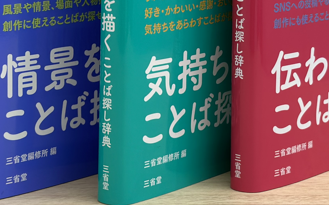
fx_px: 1103
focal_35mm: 123
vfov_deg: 10.5
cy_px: -29
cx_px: 188
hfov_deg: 17.0
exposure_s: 1/100
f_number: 1.78
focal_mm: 6.86
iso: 80
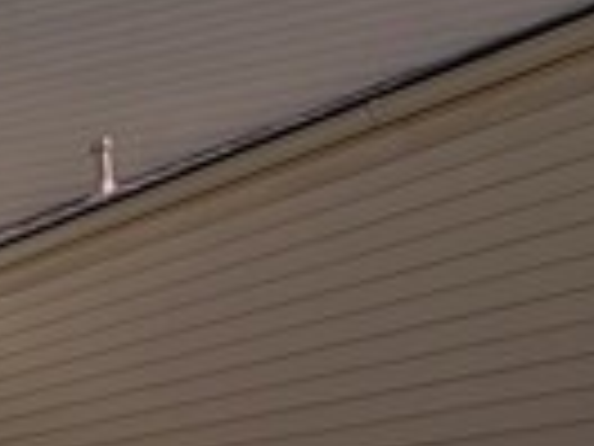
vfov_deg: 19.7
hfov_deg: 17.7
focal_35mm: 68
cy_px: 595
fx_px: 1167
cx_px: -648
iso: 20
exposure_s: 1/1211
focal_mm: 2.22
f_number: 2.2
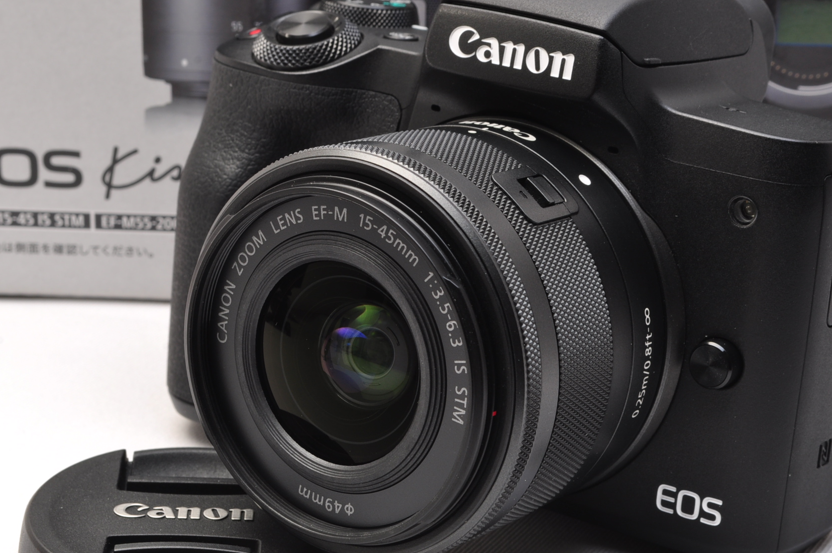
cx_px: 447
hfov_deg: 20.4
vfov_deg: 13.7
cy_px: 254
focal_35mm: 100
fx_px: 2309
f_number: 16
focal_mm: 52
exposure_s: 1/125
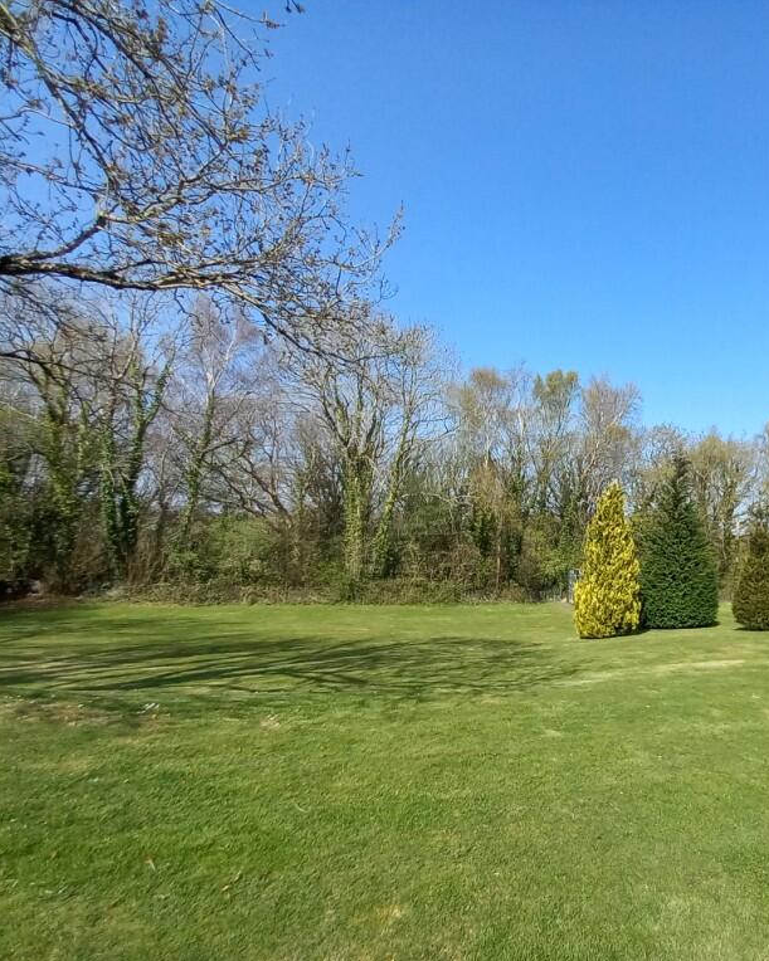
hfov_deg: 69.0
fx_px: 484
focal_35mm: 17
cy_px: 482
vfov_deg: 89.6
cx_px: 622
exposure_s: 1/679
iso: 40
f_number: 2.2
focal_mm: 1.13
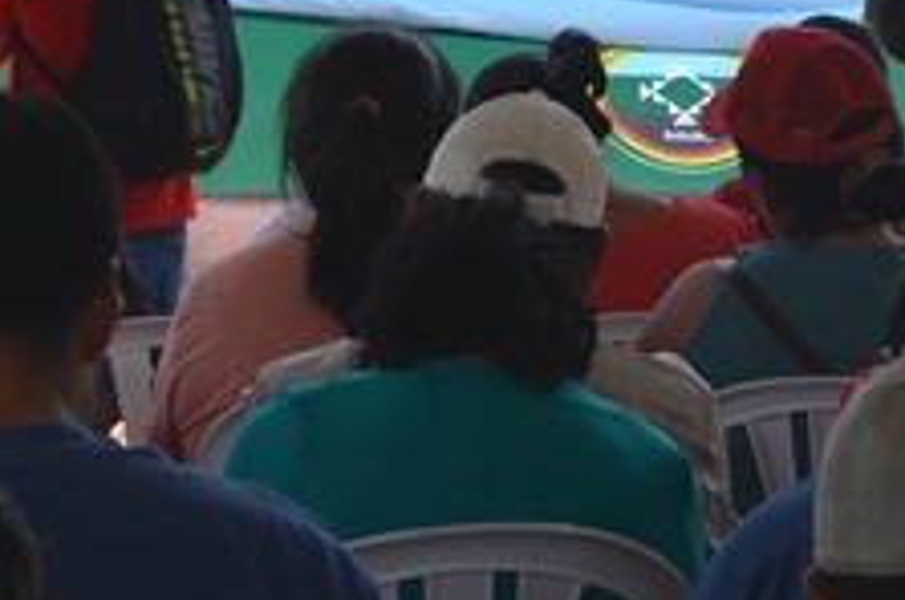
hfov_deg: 10.0
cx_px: 455
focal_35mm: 207
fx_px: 5196
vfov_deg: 6.5
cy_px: -389
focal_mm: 40
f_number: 7.1
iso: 200
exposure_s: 1/200
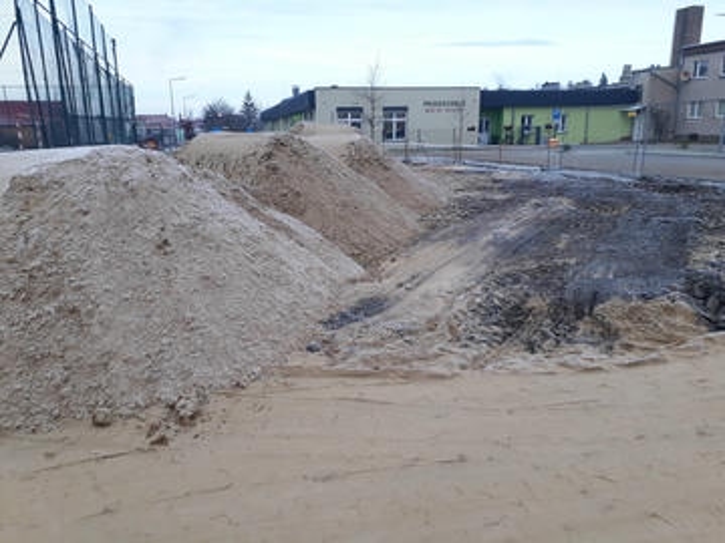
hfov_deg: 65.3
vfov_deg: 51.4
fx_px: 565
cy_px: 272
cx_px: 362
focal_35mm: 27
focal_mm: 3.6
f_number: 1.9
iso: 40
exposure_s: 1/193
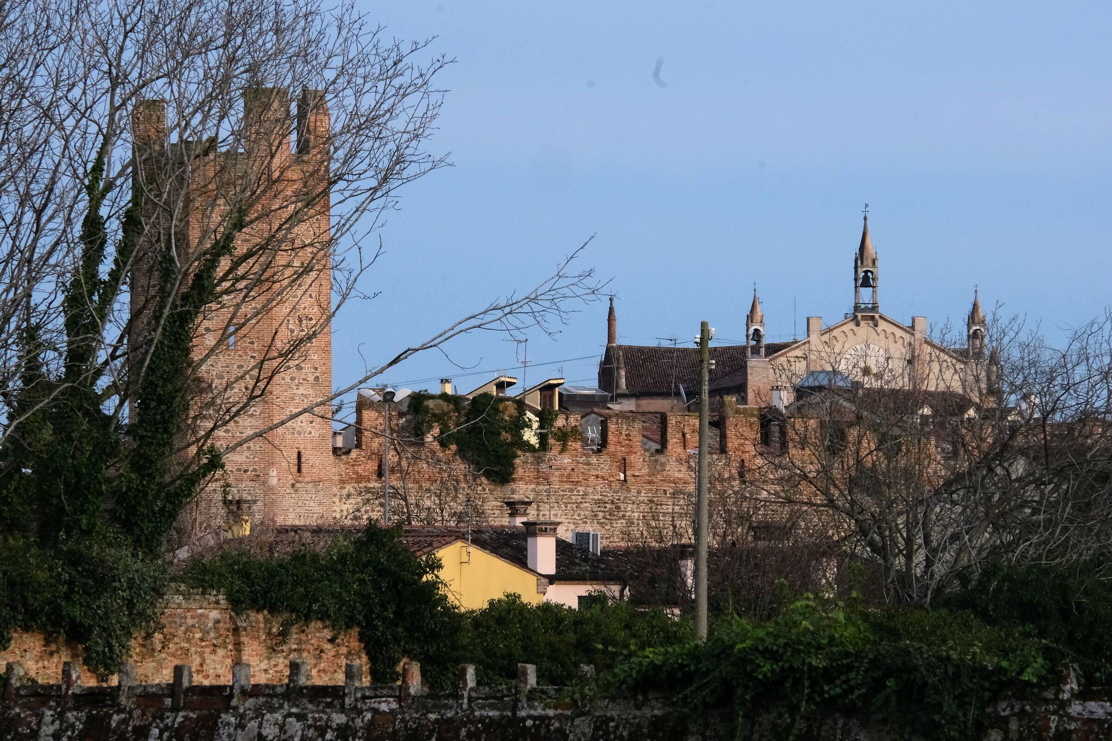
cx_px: 556
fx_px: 10656
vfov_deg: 4.0
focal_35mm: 345
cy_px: 370
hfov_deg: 6.0
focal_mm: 230
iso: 1600
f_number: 22
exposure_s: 1/160
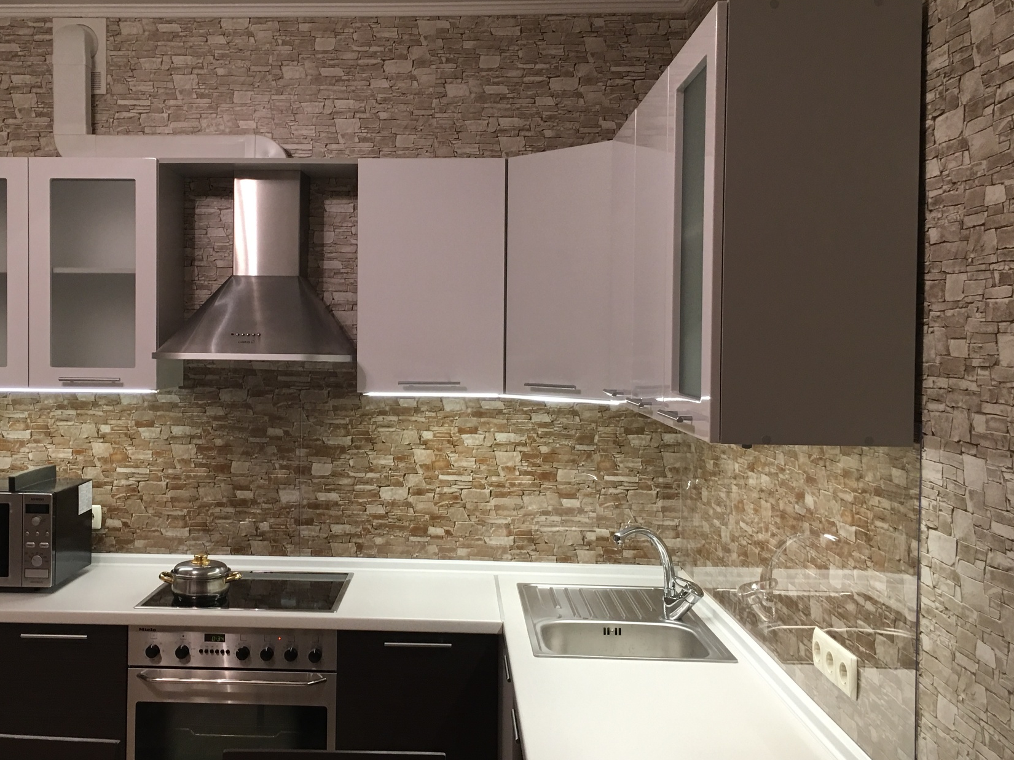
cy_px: 369
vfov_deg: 39.6
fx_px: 1054
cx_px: 403
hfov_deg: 51.0
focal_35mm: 36
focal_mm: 4.15
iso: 50
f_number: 2.2
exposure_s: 1/17
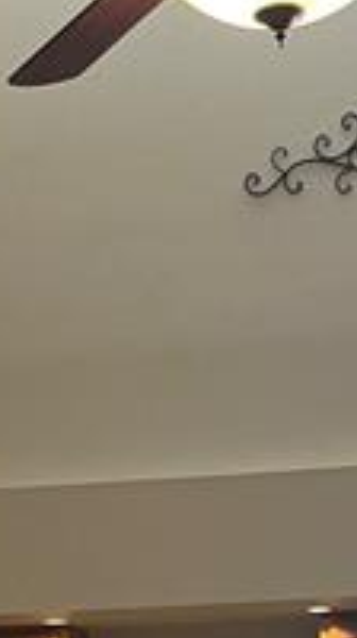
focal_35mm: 109
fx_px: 1841
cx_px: 265
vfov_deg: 17.3
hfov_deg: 11.1
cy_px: 1011
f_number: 1.6
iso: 200
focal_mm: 5.1
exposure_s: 1/60
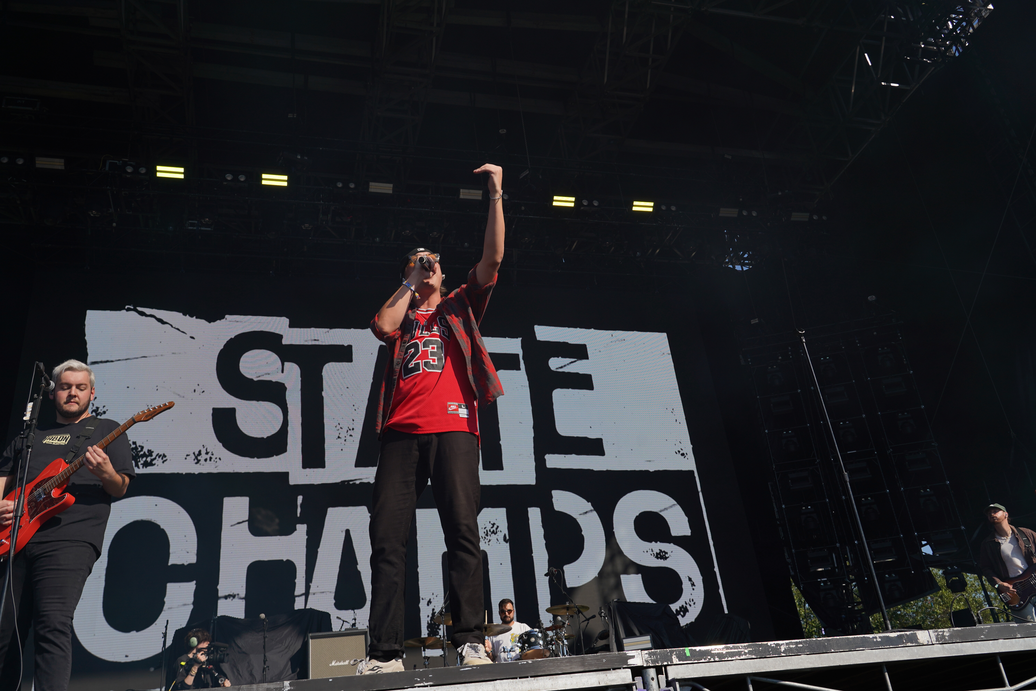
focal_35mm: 30
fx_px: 863
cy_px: 346
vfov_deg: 43.6
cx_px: 518
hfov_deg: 61.9
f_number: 8
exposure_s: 1/500
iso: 100
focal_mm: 30
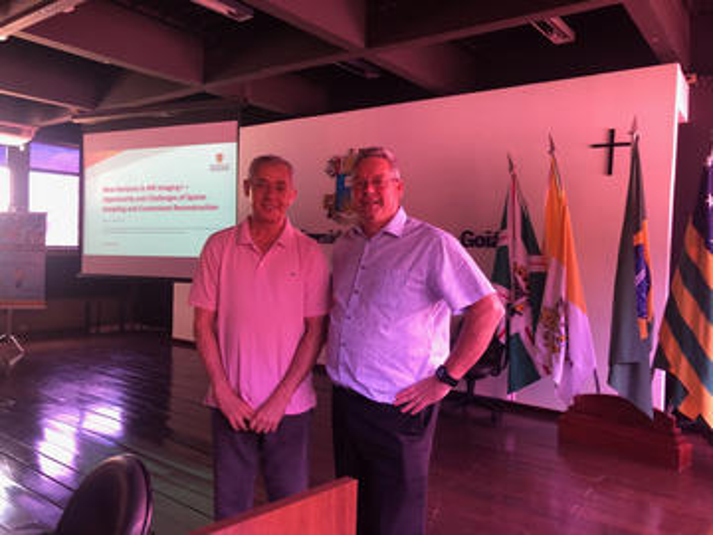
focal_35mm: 28
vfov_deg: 49.7
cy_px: 268
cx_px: 356
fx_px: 577
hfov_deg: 63.4
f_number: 1.8
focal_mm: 3.99
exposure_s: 1/15
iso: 64
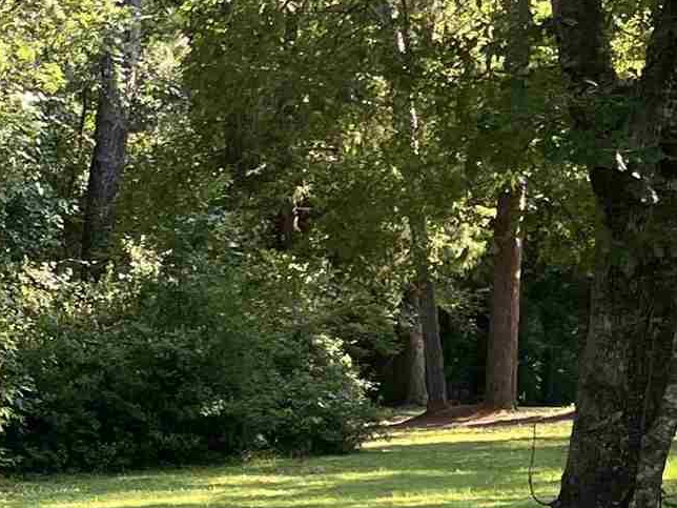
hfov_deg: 14.1
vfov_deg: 11.9
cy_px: 400
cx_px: -532
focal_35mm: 124
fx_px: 2425
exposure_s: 1/162
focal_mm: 5.7
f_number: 1.5
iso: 40
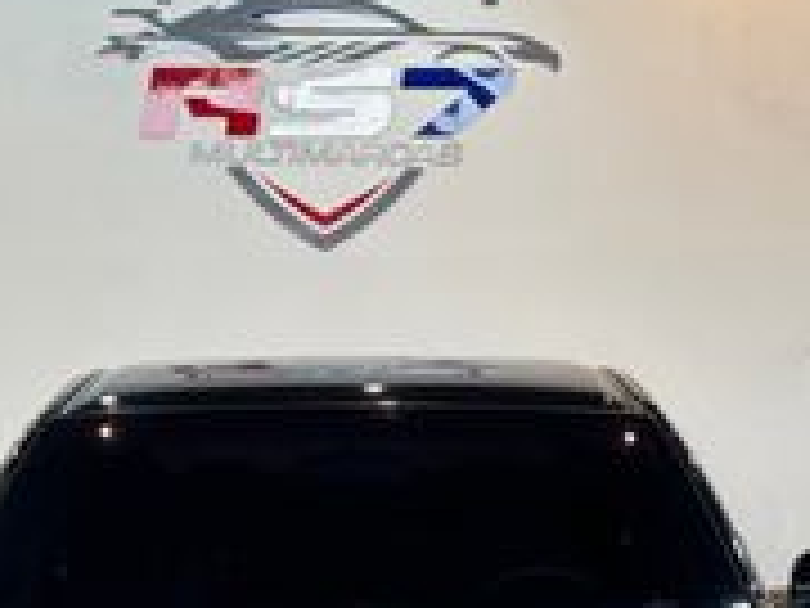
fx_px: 3182
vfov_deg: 10.8
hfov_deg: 14.5
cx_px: 297
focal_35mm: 136
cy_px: 658
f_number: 1.6
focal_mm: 5.96
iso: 25
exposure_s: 1/139
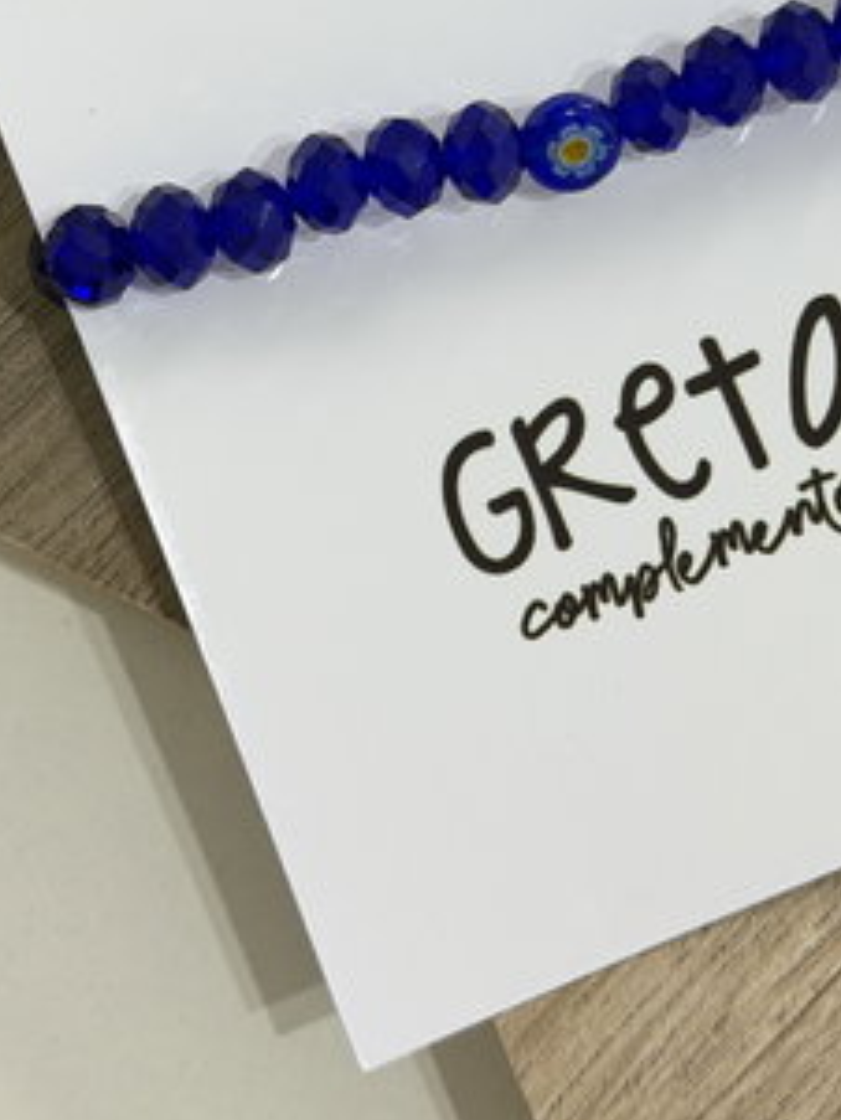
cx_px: 595
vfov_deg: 22.6
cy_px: 177
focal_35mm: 85
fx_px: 2751
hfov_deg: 17.3
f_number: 1.78
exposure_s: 1/50
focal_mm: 6.76
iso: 64
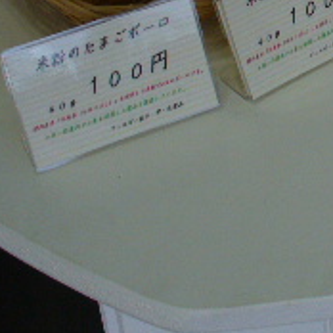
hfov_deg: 13.6
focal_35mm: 120
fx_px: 1306
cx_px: 507
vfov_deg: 14.1
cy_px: -61
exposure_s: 1/80
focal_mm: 6.1
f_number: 2.8
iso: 80
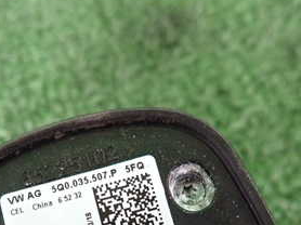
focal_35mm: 54
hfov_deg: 35.3
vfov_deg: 25.6
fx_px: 469
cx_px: 106
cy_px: 227
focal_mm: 4.5
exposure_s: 1/30
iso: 640
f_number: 2
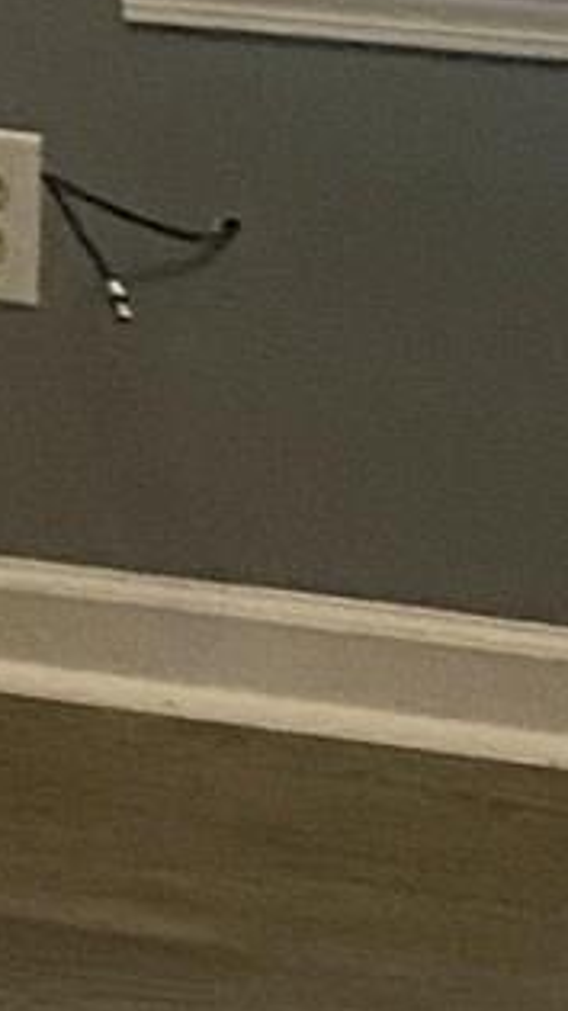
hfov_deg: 5.9
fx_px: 5547
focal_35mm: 207
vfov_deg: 10.2
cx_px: 138
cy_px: -205
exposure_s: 1/60
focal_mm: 4.25
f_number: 1.8
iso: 500
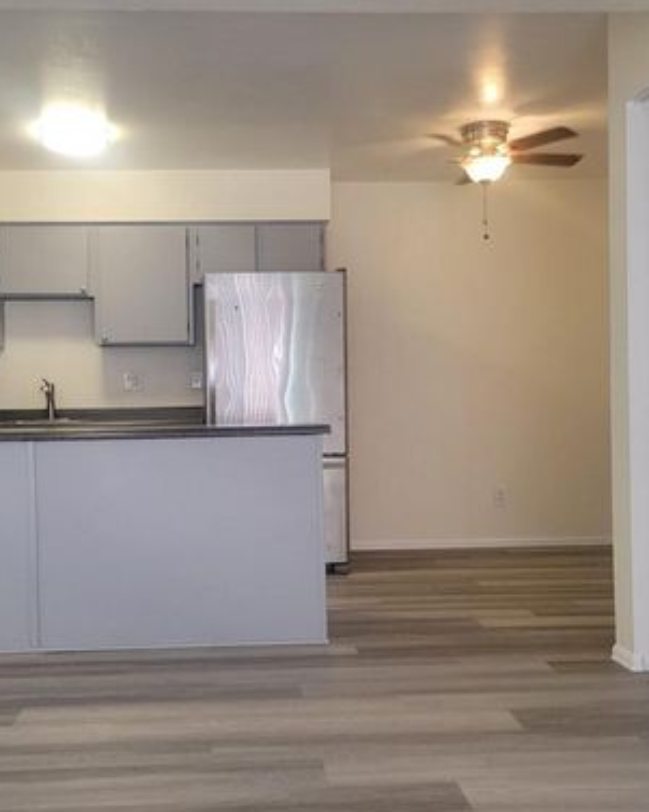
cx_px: 274
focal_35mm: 40
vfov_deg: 45.8
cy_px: 406
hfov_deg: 37.2
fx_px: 962
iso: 320
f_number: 1.8
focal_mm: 5.4
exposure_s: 1/120
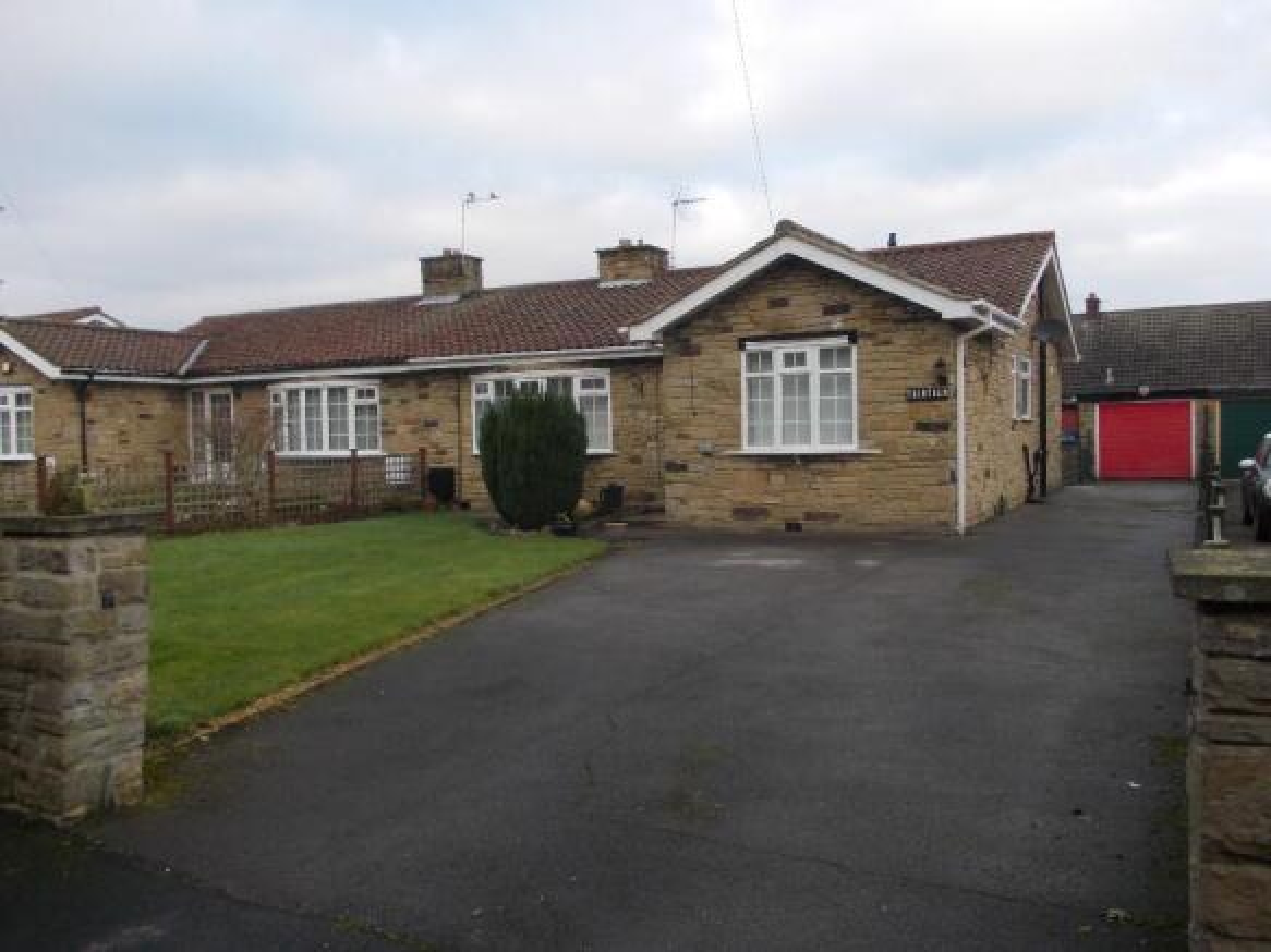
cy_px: 476
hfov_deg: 63.5
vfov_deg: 49.7
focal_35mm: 28
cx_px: 636
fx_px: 1028
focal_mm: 4
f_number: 2.7
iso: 80
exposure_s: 1/125
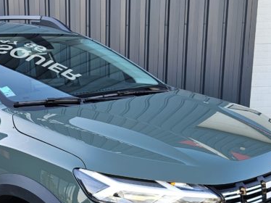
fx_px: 493
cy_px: 160
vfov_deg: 23.0
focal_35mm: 63
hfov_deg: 30.3
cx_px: 71
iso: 40
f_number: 1.8
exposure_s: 1/226
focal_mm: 5.4
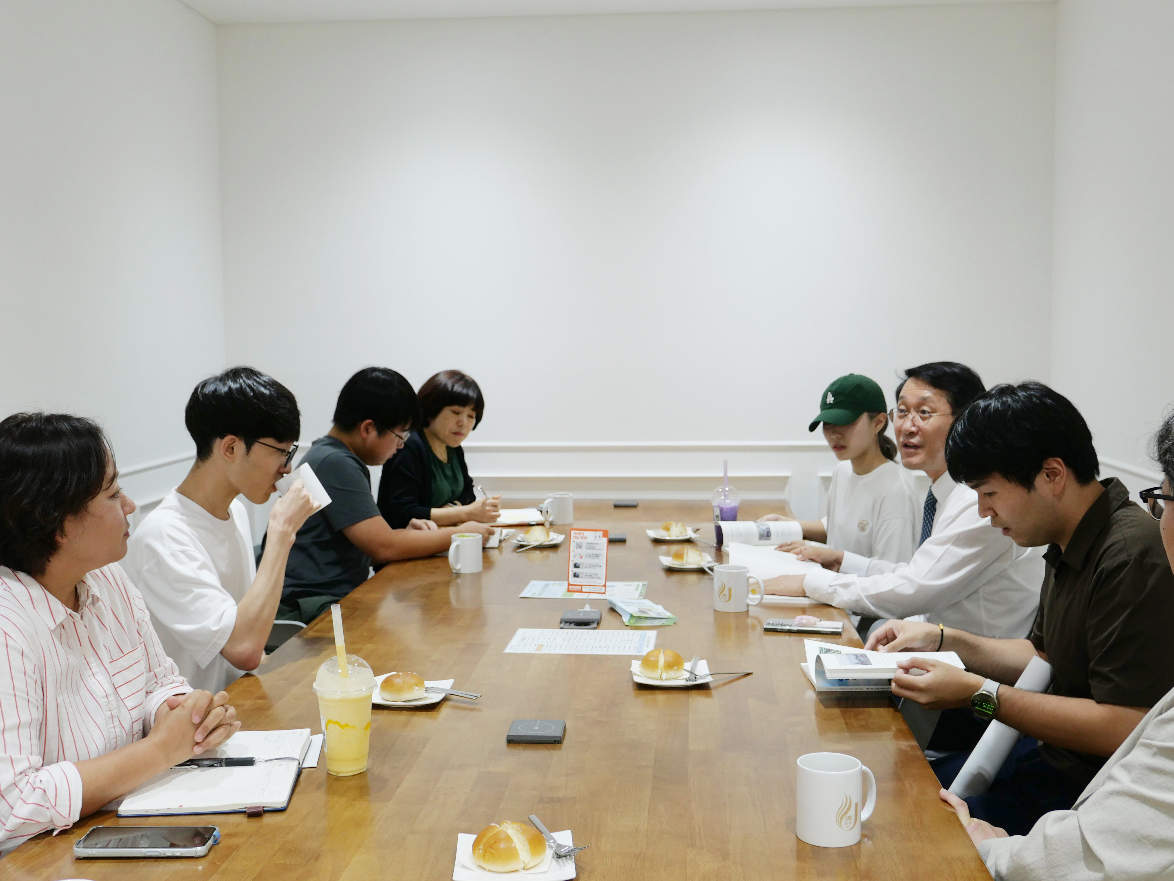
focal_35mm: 39
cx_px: 587
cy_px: 440
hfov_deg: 47.9
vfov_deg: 36.8
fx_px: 1323
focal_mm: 17.7
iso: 320
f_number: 3.2
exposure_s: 1/80
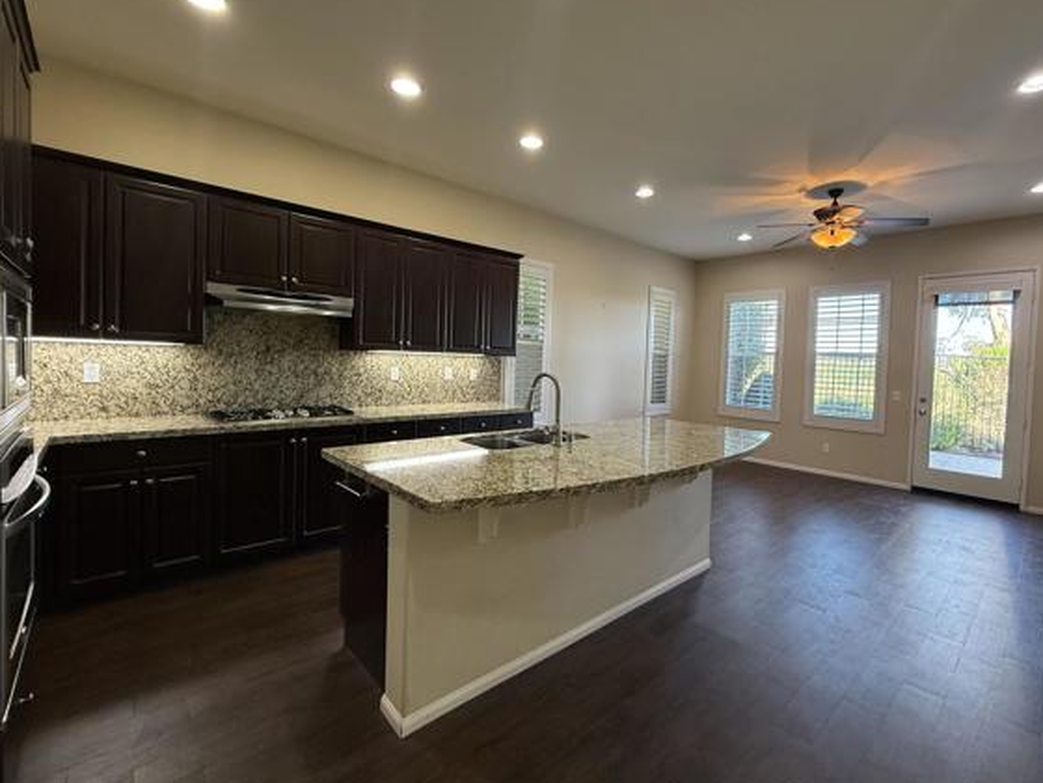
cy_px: 375
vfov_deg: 78.1
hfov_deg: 94.3
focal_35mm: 16
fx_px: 482
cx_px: 561
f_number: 2.2
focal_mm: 2.22
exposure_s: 1/120
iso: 320
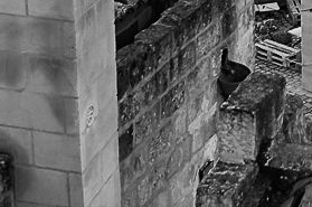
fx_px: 2007
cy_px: -344
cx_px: 337
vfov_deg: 5.6
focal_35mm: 232
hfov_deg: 8.8
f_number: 2.8
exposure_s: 1/50
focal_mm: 24
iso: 100
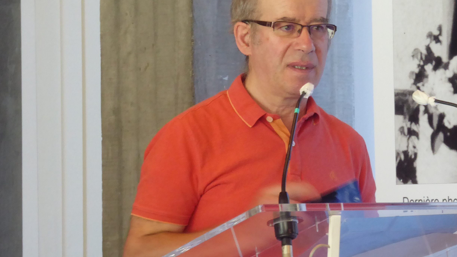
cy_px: 158
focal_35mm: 307
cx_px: 296
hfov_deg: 7.0
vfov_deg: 4.0
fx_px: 3720
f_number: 8
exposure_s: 1/10
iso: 400
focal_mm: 30.9
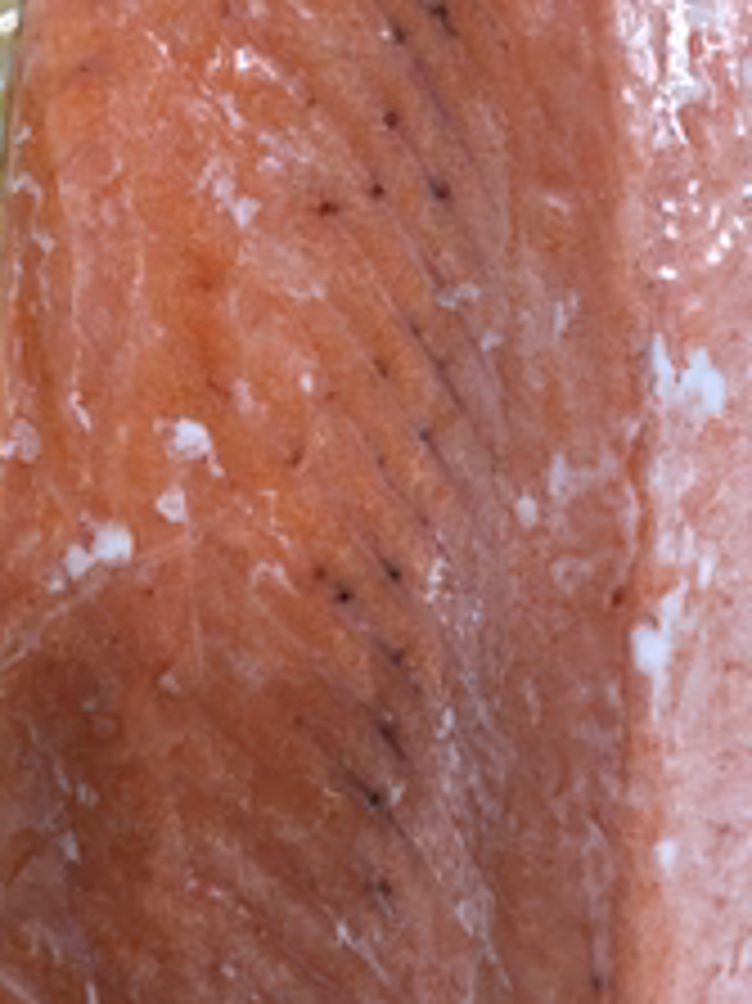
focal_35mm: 52
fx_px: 1508
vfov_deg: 35.9
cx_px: 464
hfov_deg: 27.9
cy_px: 234
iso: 40
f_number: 2.2
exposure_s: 1/30
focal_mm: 4.15
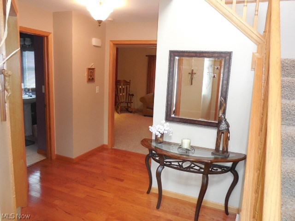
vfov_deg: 53.1
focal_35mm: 26
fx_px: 222
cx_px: 148
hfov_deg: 67.3
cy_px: 110
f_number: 3.5
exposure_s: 1/20
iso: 400
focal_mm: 4.6
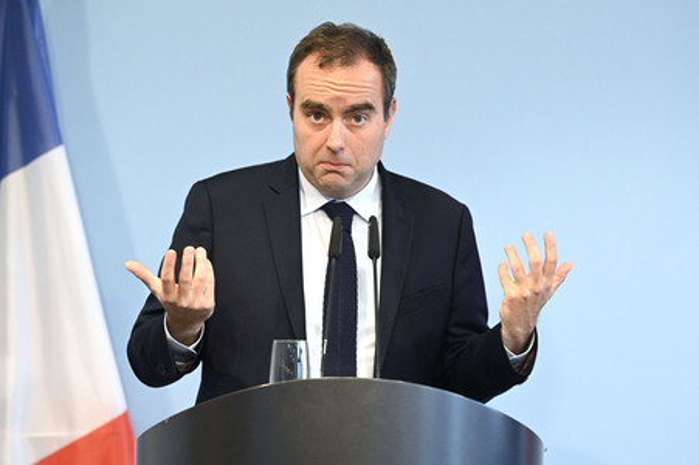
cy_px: 232
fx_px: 3880
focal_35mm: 200
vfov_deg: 6.9
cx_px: 350
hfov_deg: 10.3
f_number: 4.5
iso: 5000
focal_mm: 200
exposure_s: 1/400
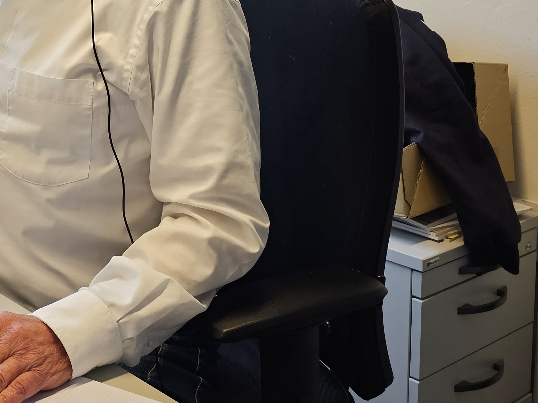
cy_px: -32
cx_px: -24
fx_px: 917
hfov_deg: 30.0
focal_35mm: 59
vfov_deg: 23.4
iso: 125
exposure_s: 1/100
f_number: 1.7
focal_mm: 6.3
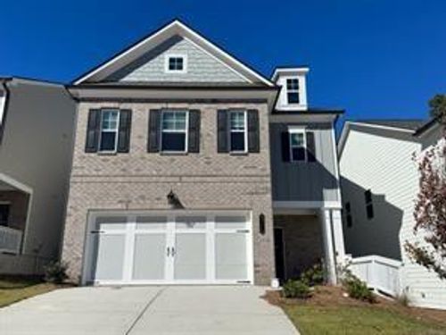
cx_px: 223
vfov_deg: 48.2
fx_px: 374
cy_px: 168
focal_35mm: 29
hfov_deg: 61.7
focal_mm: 6.86
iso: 100
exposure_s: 1/12048
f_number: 1.78
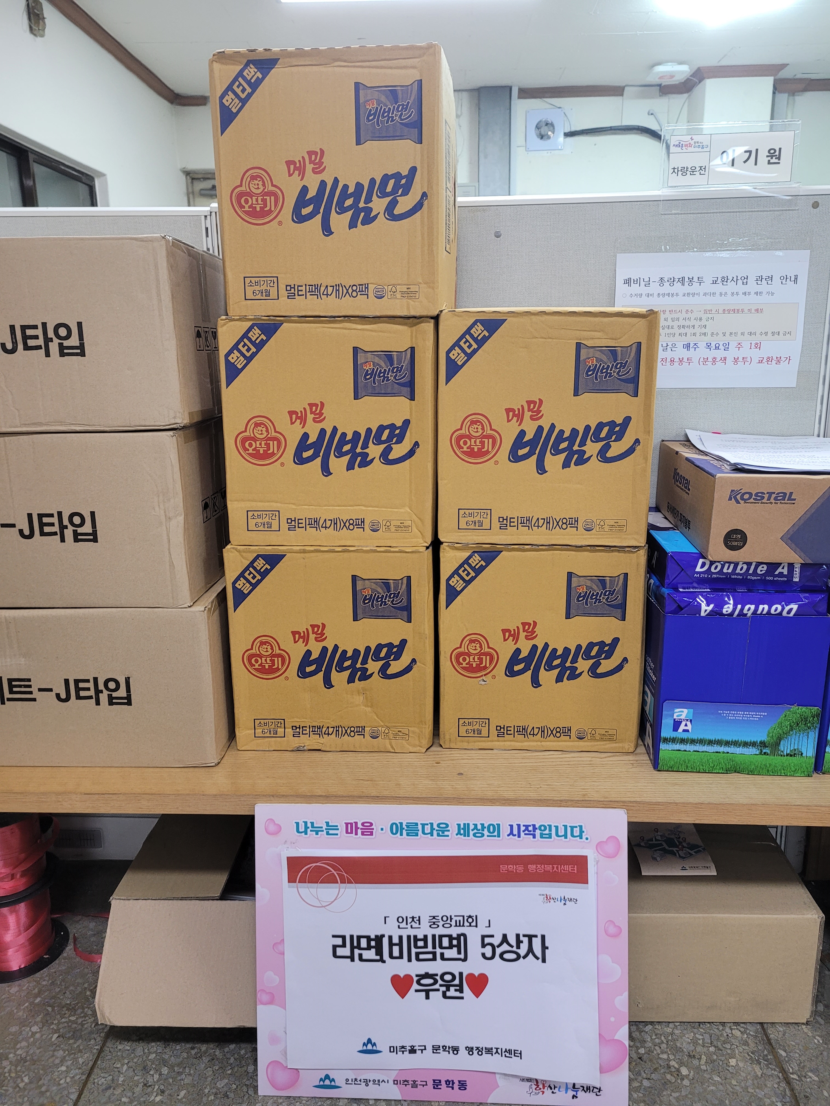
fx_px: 831
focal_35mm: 26
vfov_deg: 67.3
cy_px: 553
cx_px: 415
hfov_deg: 53.1
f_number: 1.8
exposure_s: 1/60
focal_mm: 5.4
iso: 200
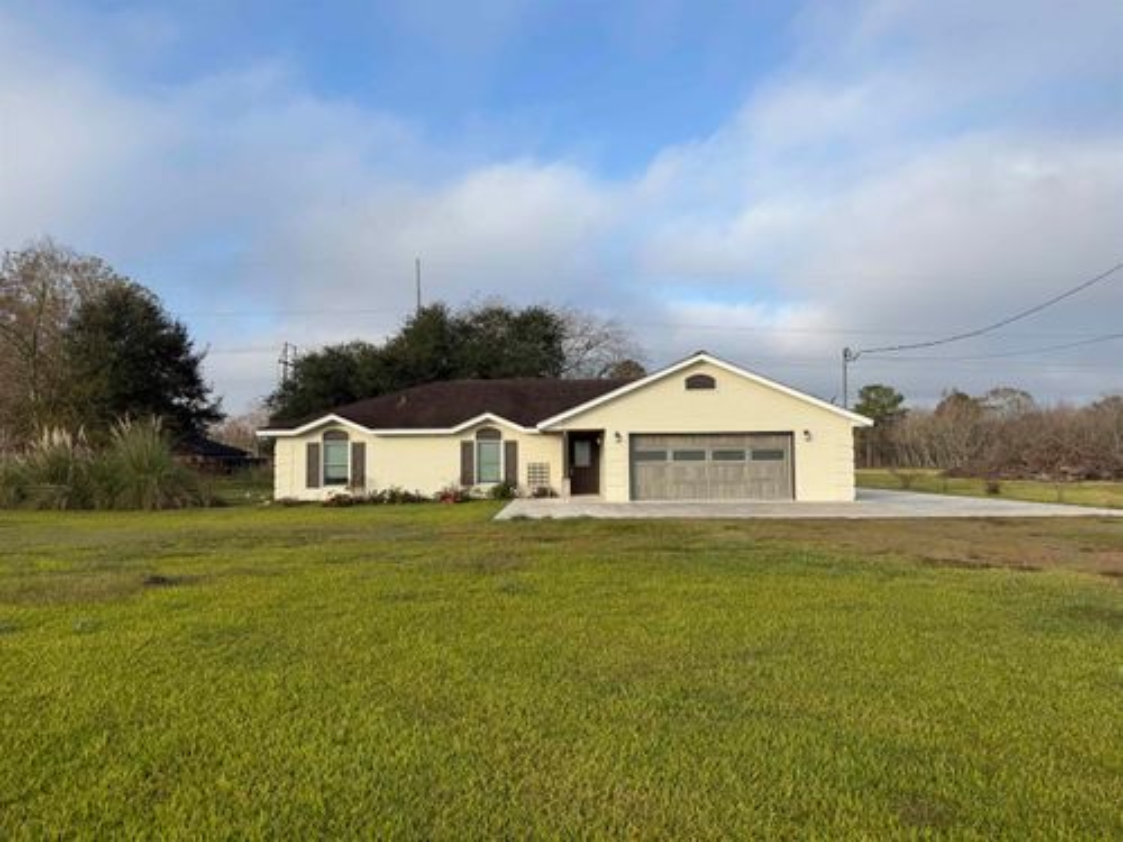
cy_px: 421
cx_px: 562
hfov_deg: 71.6
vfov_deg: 56.8
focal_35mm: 24
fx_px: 779
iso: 80
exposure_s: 1/3279
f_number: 1.78
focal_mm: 6.76
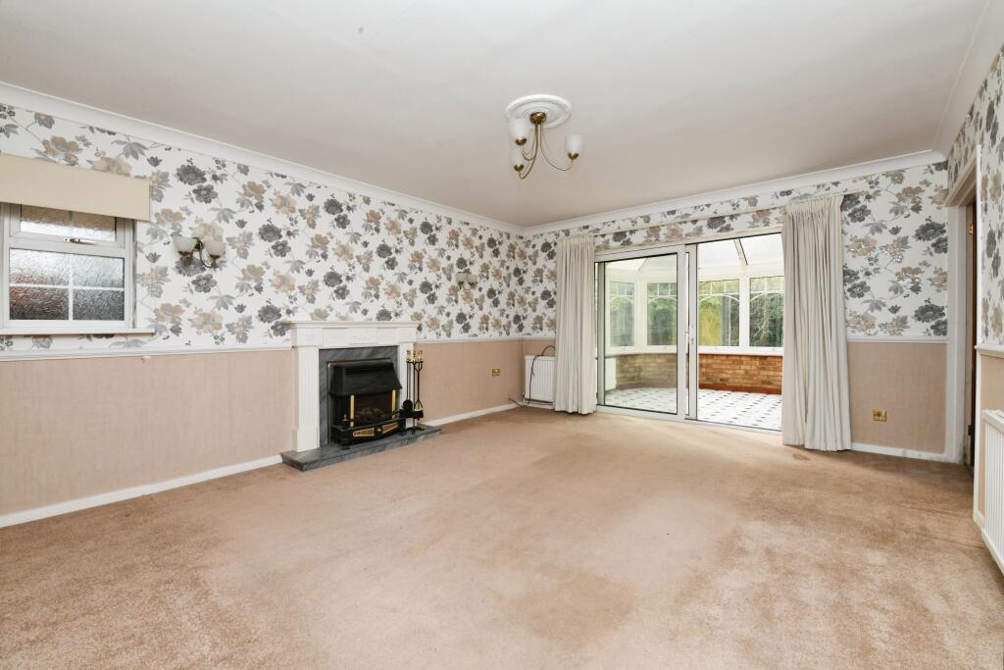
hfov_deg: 100.4
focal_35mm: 15
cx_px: 502
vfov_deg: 77.3
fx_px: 418
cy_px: 335
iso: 800
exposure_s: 1/60
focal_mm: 15
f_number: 14
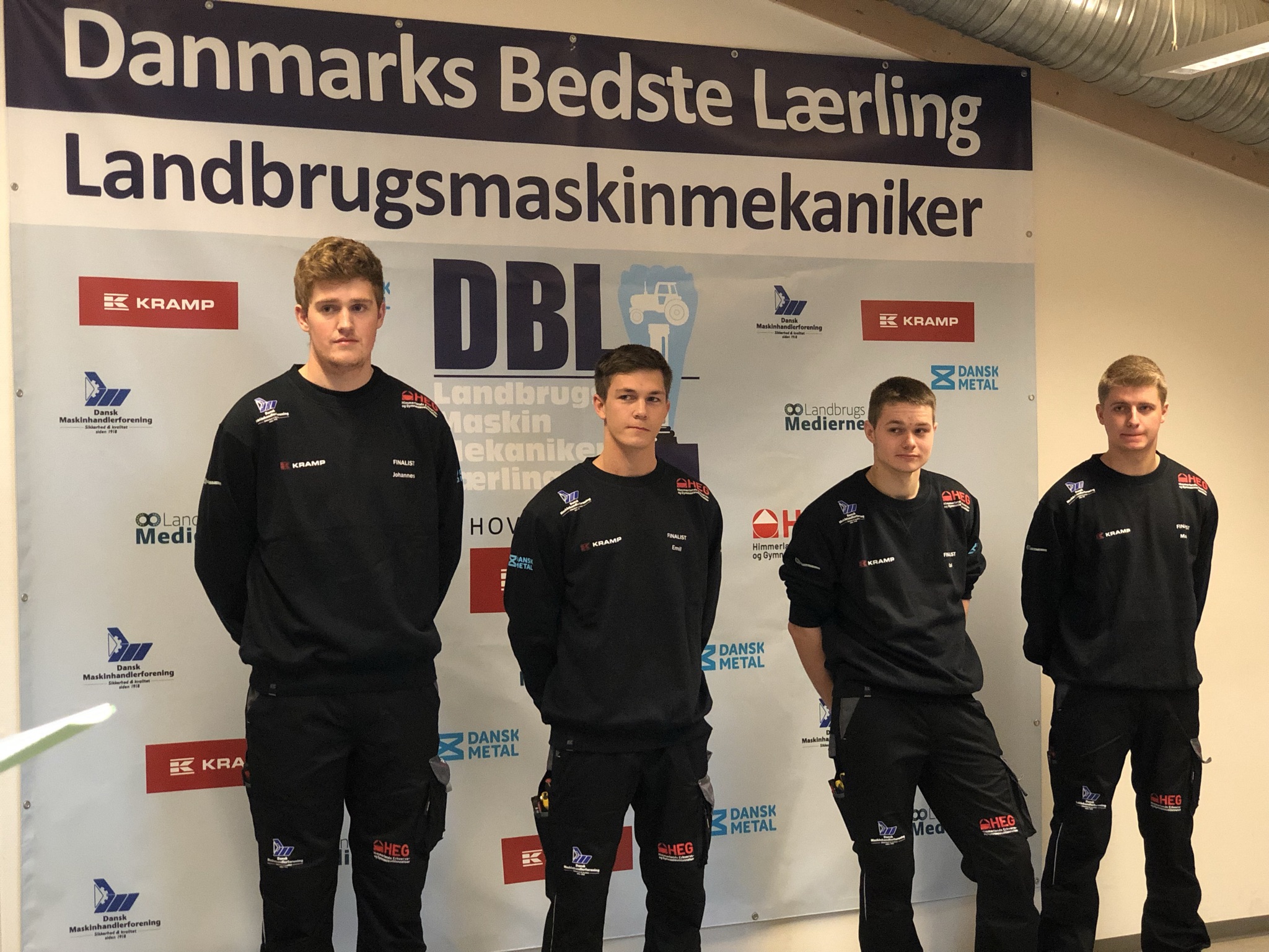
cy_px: 476
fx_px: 1906
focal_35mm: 52
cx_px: 634
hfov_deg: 36.8
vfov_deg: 28.0
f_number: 2.4
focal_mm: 6
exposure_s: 1/20
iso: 160
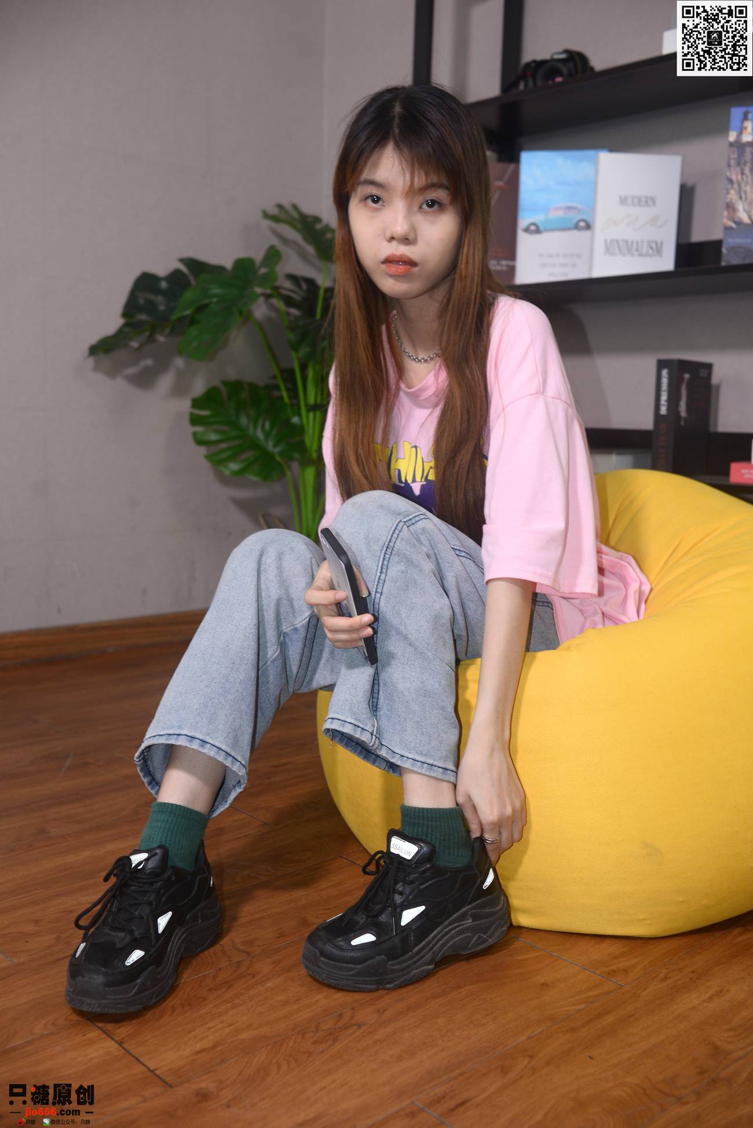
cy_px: 564
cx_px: 376
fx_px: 1097
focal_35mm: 35
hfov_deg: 37.9
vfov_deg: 54.4
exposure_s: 1/100
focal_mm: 35
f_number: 5
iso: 500
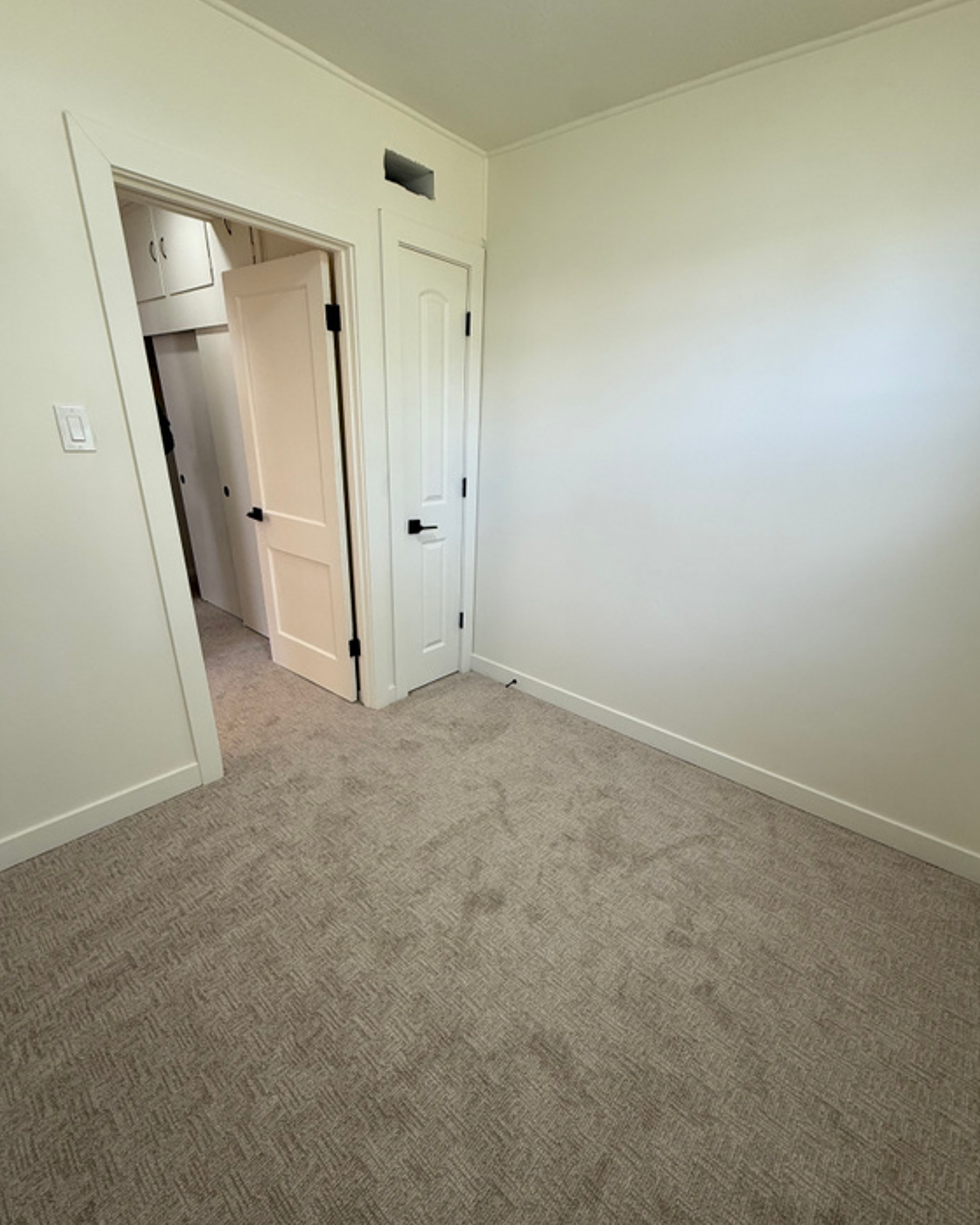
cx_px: 495
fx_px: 544
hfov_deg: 84.0
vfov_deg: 96.7
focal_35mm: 15
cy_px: 653
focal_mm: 2.22
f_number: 2.2
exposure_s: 1/120
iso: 160
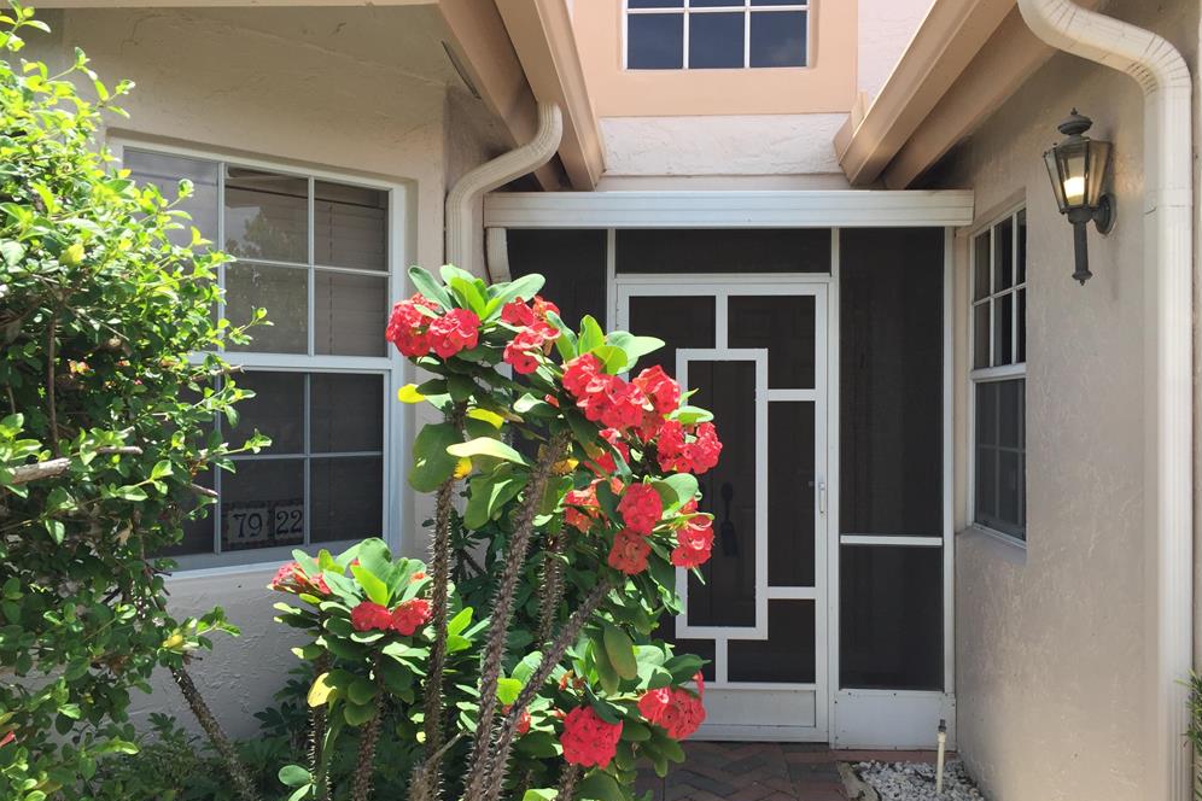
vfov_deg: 42.3
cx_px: 617
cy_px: 404
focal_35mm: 31
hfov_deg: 60.3
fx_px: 1035
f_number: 2.2
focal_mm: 4.15
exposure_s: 1/659
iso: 32
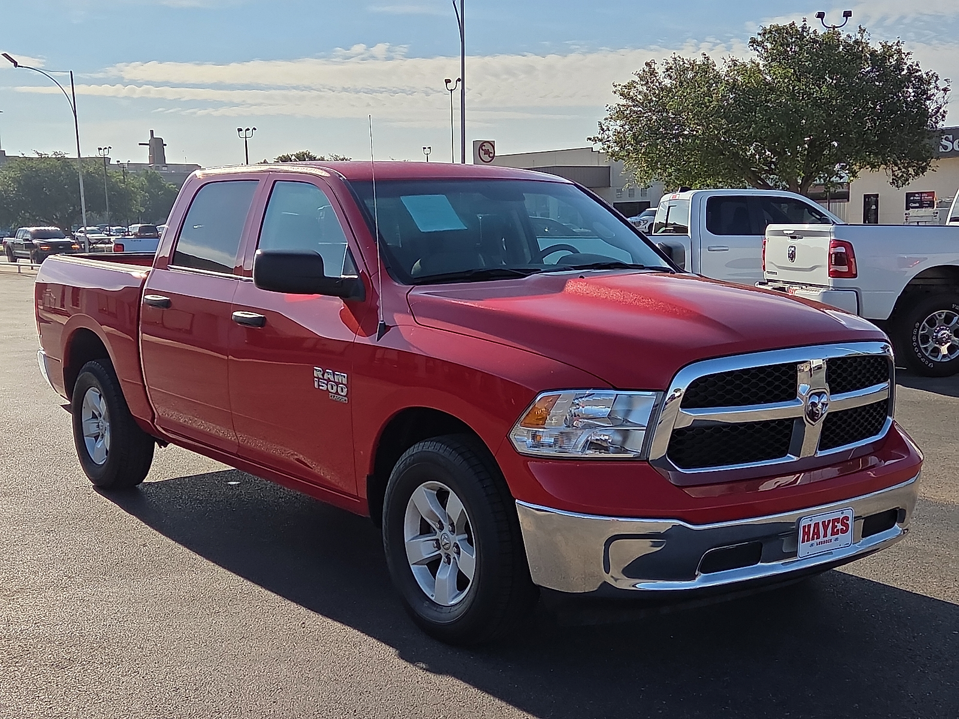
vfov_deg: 32.9
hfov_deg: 42.9
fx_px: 1219
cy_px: 360
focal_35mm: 44
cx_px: 480
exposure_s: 1/3333
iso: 25
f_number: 1.8
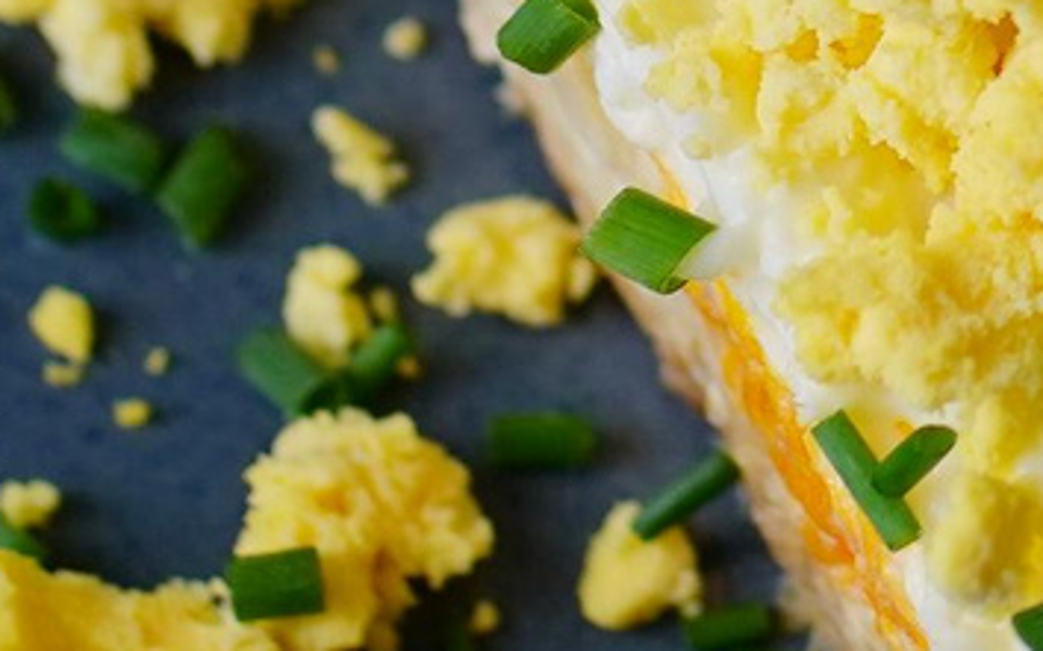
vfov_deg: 2.1
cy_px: -538
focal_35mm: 627
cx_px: 1653
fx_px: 17817
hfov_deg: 3.3
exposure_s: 1/320
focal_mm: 85
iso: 320
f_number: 3.5
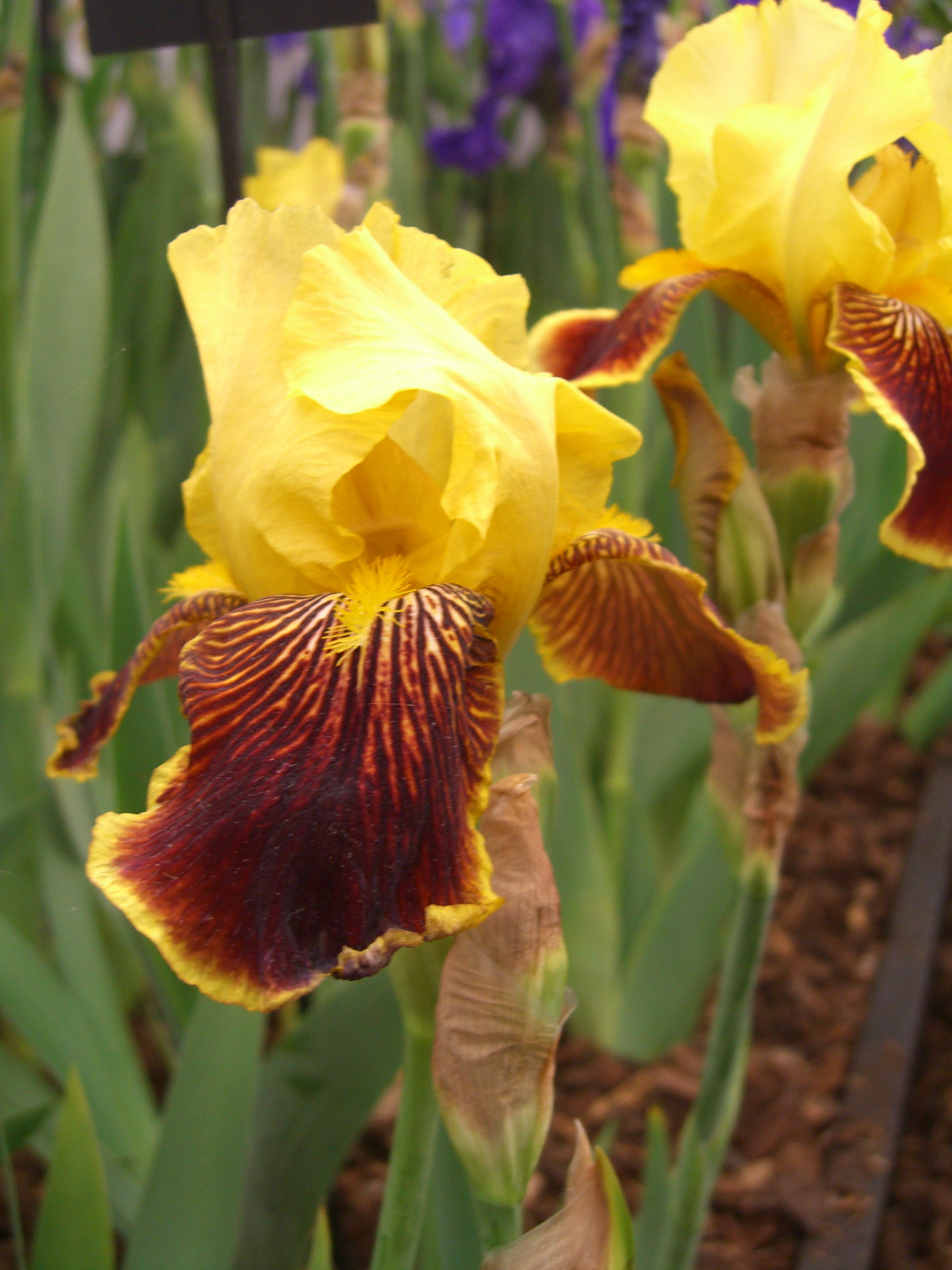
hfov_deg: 37.7
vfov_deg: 49.0
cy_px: 635
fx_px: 1394
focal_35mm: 38
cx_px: 476
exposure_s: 1/80
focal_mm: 7.9
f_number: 2.8
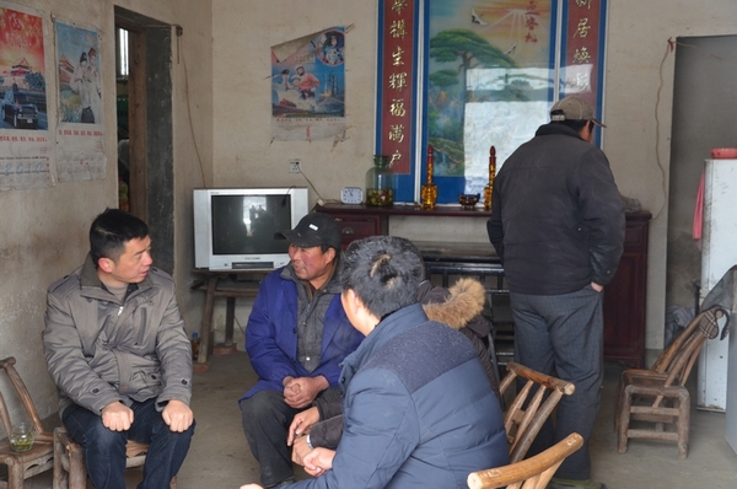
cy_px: 244
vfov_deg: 26.4
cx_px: 368
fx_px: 1042
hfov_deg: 38.9
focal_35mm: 51
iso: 800
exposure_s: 1/30
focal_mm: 34
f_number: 4.2
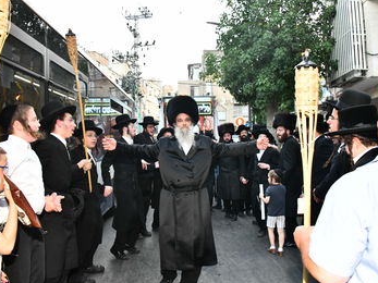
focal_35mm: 31
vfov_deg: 45.4
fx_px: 338
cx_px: 186
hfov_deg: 58.4
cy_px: 143
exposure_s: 1/320
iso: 5000
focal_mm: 28
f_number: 5.6
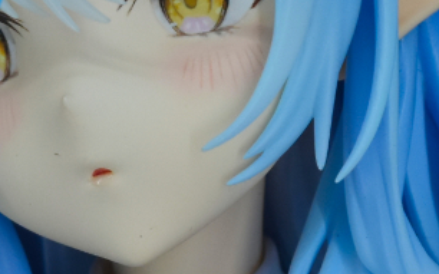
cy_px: 209
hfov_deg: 4.7
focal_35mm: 446
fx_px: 5330
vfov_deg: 2.9
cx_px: 92
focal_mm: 55
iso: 640
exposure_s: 1/250
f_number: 8
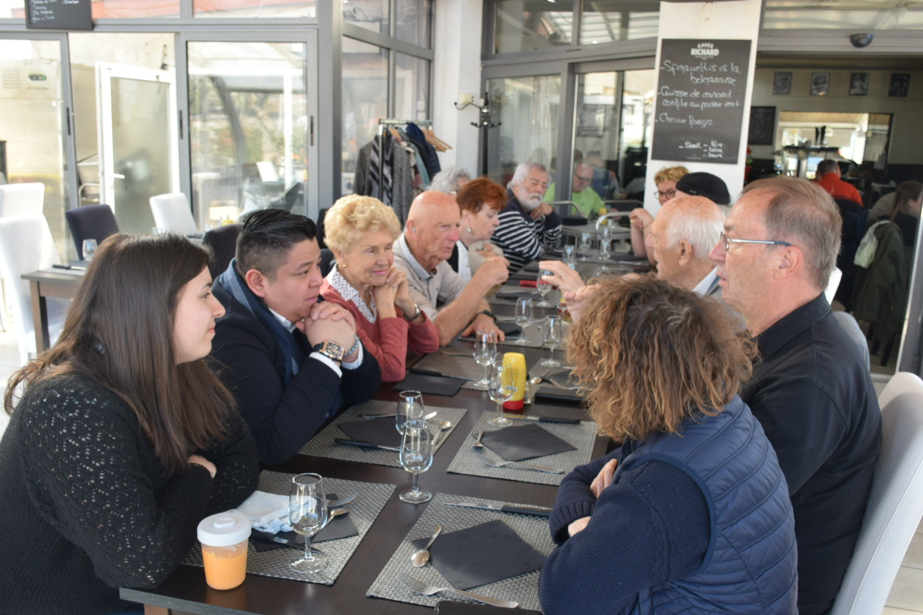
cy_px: 308
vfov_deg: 40.0
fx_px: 846
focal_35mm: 33
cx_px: 462
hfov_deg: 57.2
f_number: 5.6
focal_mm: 22
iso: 400
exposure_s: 1/125
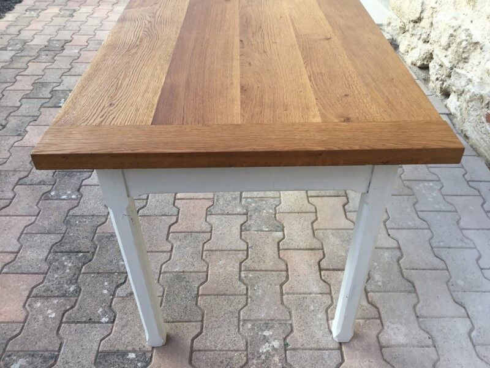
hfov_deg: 58.4
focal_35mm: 31
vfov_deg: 45.4
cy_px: 184
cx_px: 245
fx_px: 439
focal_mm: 3.3
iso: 25
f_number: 2.4
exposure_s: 1/212
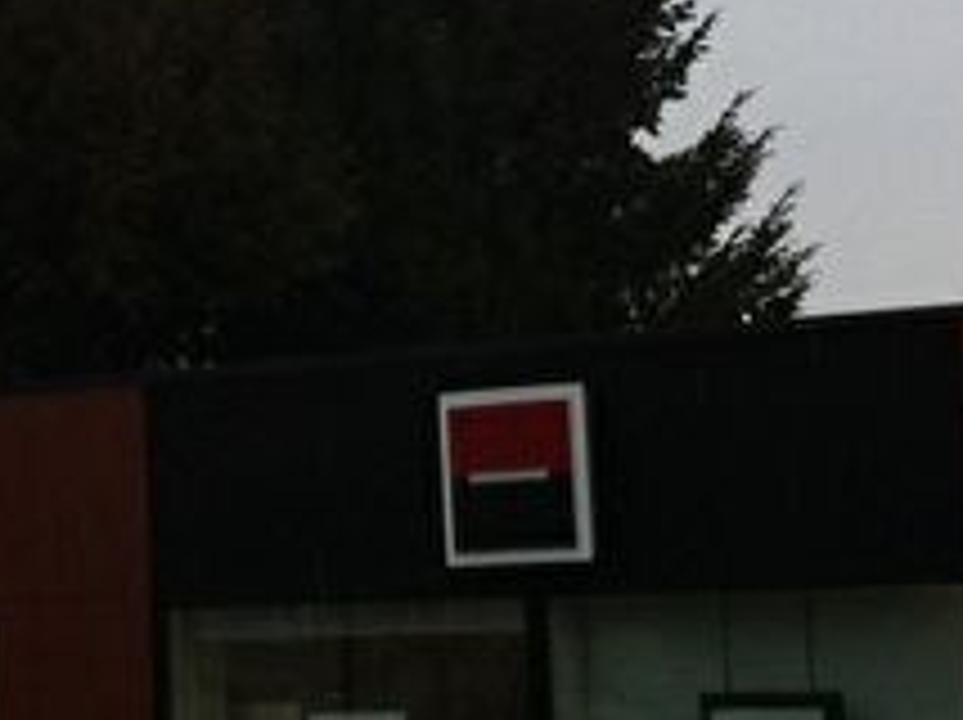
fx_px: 4641
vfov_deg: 8.8
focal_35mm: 167
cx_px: -61
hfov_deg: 11.7
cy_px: 72
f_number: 2.8
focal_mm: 3.85
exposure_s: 1/200
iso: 80
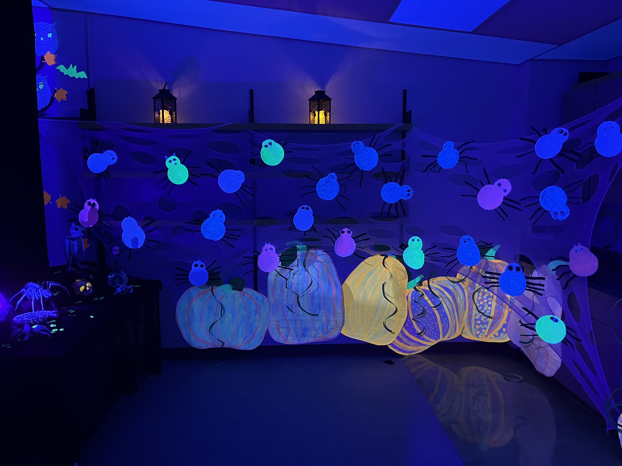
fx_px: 467
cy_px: 233
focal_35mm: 26
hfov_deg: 67.3
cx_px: 311
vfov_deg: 53.1
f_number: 1.6
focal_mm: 5.1
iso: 800
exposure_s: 1/30
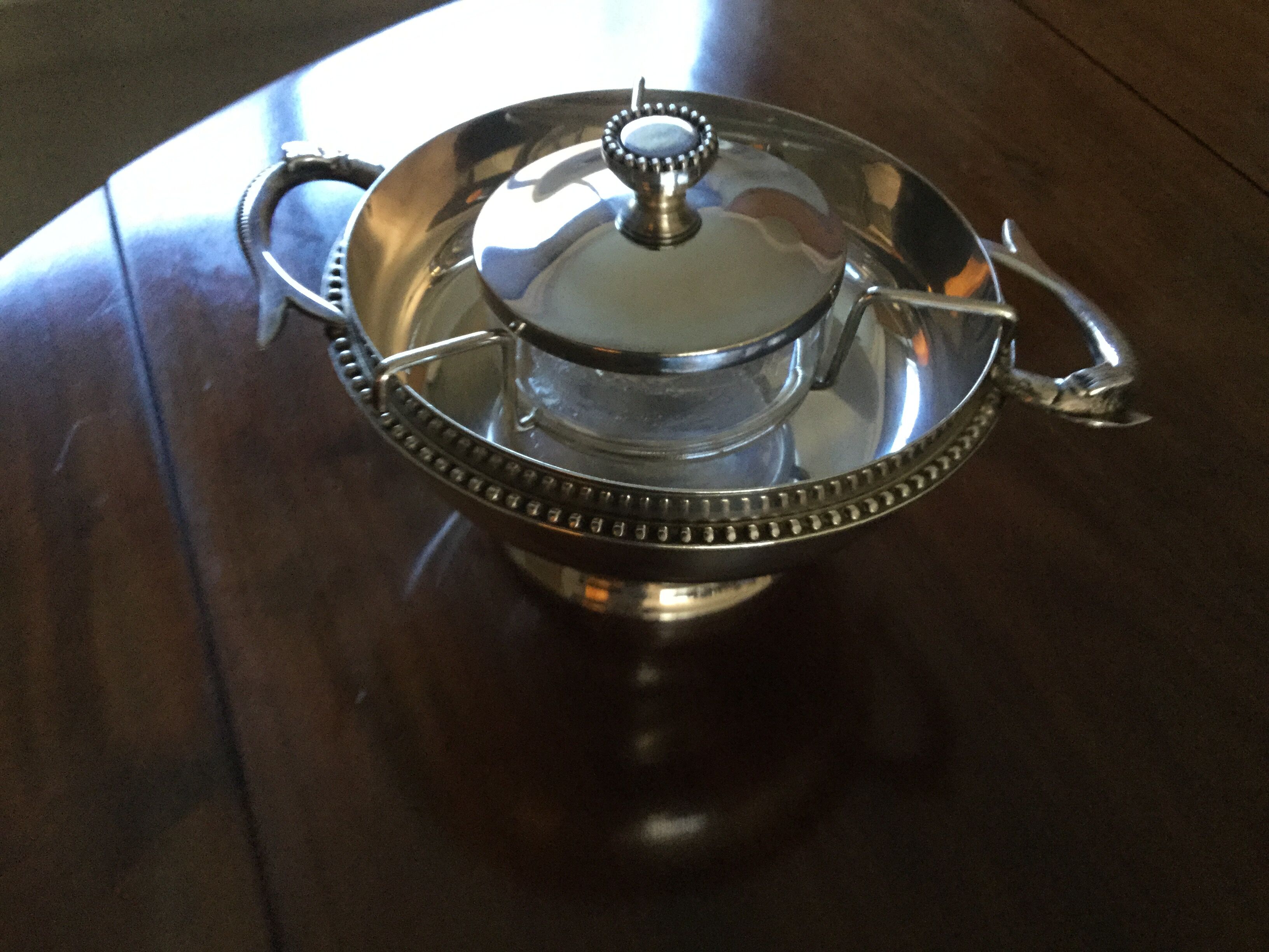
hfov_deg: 58.4
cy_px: 476
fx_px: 1136
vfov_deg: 45.4
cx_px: 634
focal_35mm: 31
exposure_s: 1/33
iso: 200
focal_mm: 3.3
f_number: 2.4
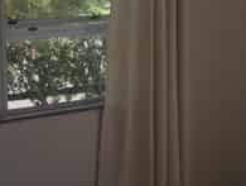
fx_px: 676
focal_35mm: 95
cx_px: 98
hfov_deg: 20.6
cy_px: 100
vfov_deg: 15.6
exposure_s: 1/286
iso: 25
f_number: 2.2
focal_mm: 4.15
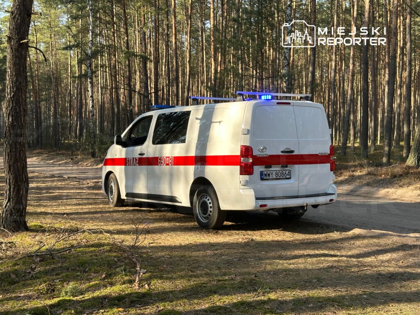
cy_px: 158
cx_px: 210
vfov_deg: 30.3
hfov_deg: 39.7
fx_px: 582
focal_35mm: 48
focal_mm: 6.86
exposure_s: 1/535
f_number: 1.78
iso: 64
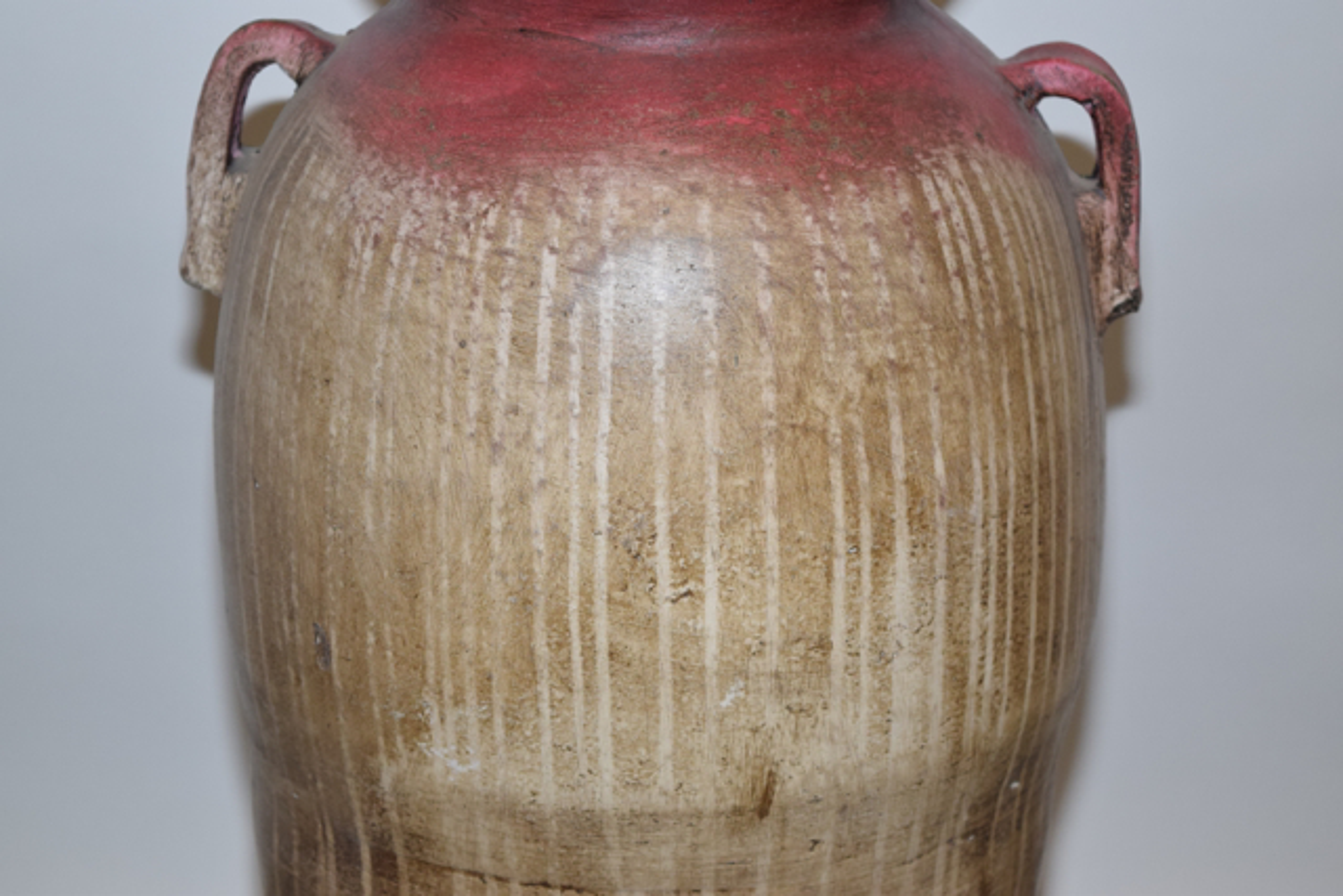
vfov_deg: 16.6
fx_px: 3078
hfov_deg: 24.6
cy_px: 448
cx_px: 672
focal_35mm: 82
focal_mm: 55
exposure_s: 1/125
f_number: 5.6
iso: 800
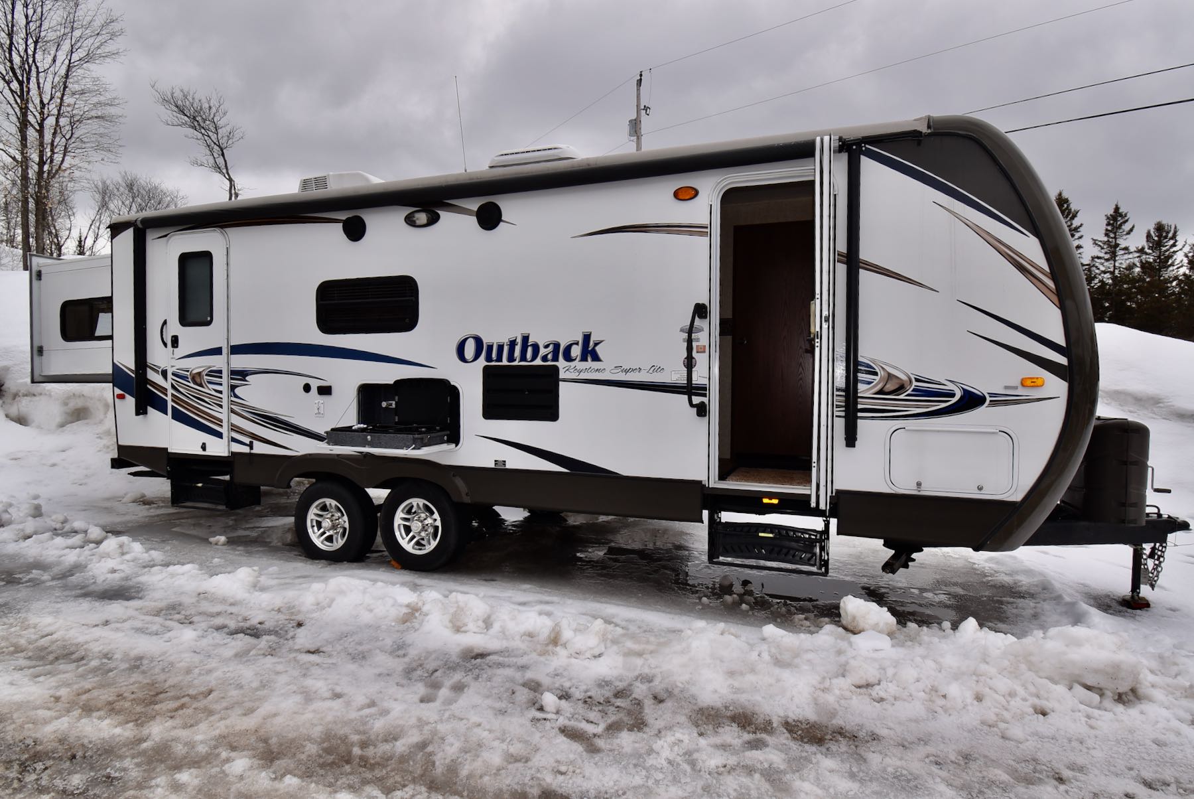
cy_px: 400
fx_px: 573
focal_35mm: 17
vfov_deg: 69.8
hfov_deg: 92.4
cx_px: 597
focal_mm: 11.5
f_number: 11
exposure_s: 1/200
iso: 100
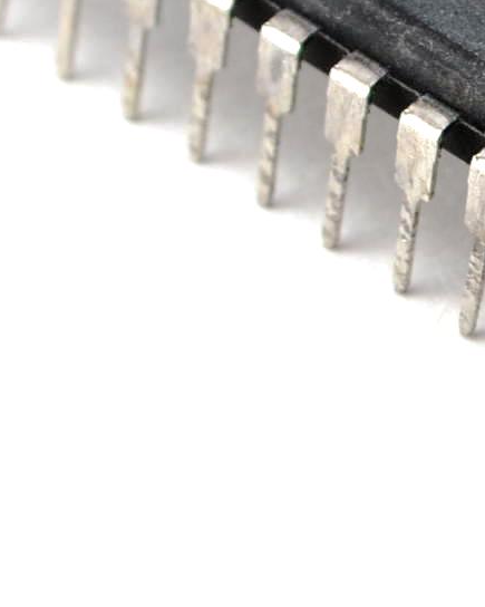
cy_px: 51
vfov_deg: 5.9
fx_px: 5887
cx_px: 665
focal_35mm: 328
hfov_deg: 4.7
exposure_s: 1/100
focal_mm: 55
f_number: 10
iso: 200
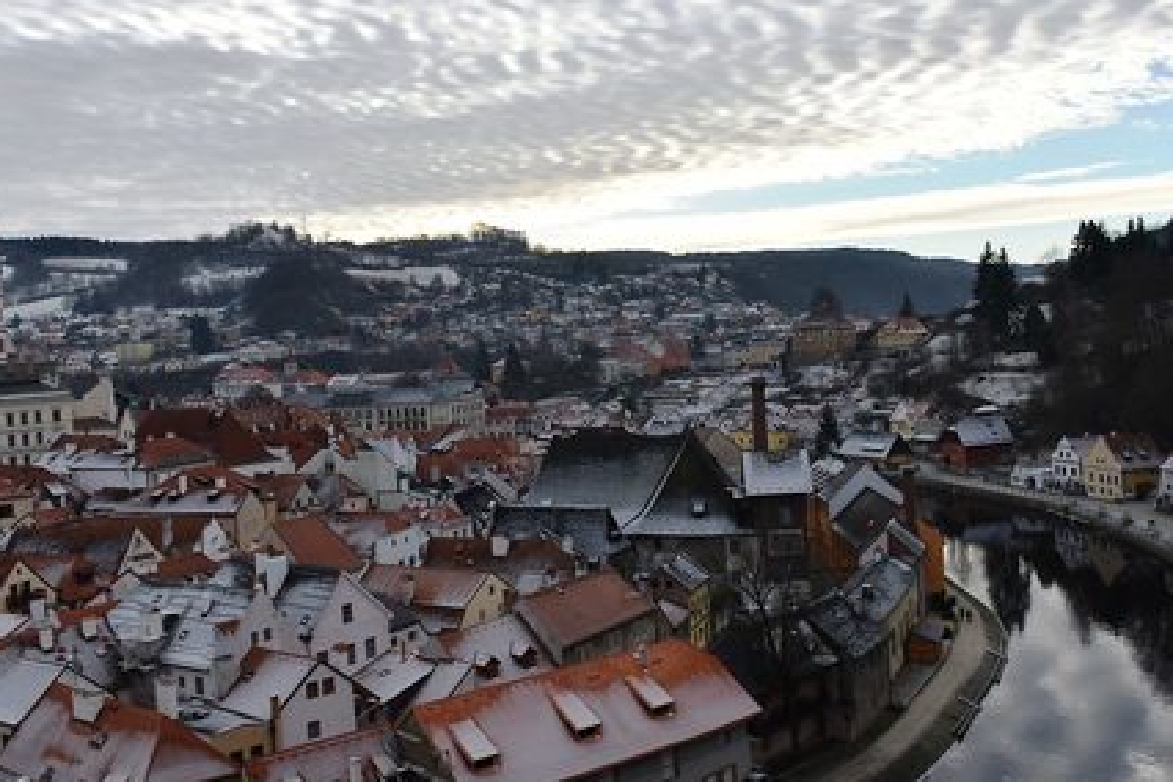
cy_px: 366
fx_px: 1238
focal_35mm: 38
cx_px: 636
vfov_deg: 35.0
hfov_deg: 50.6
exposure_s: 1/200
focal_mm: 18
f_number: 8
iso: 100
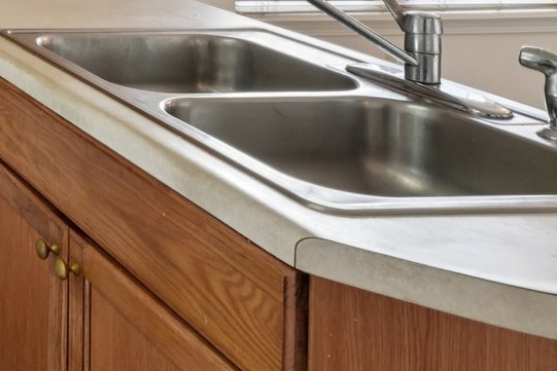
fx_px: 820
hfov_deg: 22.5
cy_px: -176
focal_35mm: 53
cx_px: -436
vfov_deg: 21.6
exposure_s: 1/20
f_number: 8
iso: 320
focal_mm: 14
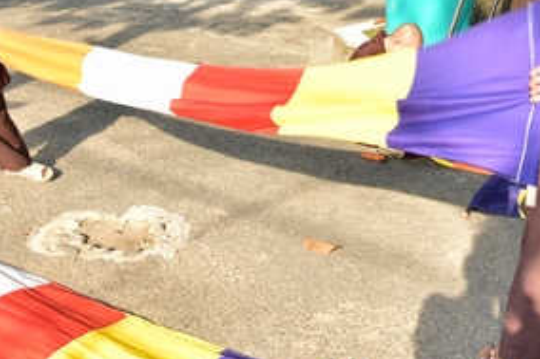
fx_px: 824
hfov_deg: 36.2
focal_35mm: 55
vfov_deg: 24.2
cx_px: 310
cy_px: 69
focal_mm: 24
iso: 100
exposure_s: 1/80
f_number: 5.6
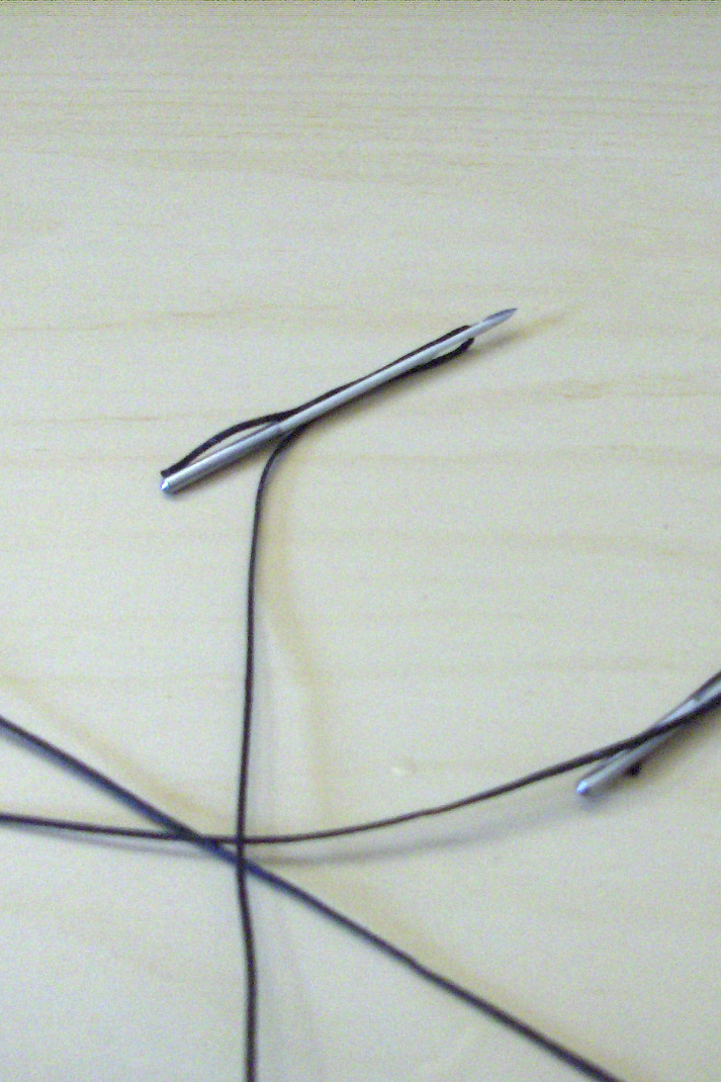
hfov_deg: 27.4
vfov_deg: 40.3
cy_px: 543
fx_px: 1472
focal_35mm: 49
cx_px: 479
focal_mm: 5.8
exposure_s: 1/56.2
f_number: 2.6
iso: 200
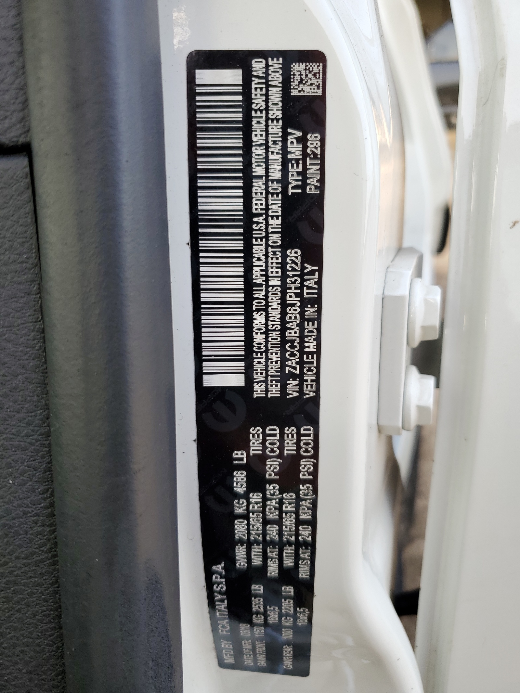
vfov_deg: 67.3
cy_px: 346
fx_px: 521
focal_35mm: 26
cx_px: 260
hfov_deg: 53.1
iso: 50
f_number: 1.5
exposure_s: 1/149
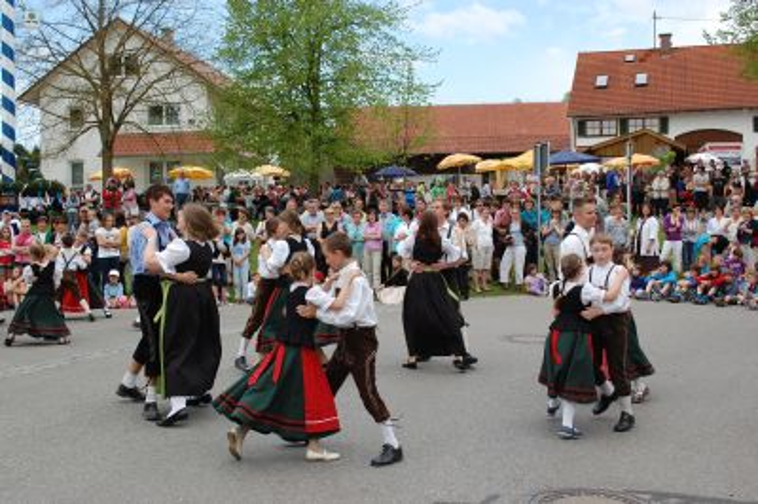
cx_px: 379
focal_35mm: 44
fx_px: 915
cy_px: 252
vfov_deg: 30.8
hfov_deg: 45.0
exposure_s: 1/200
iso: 200
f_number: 7.1
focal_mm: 29
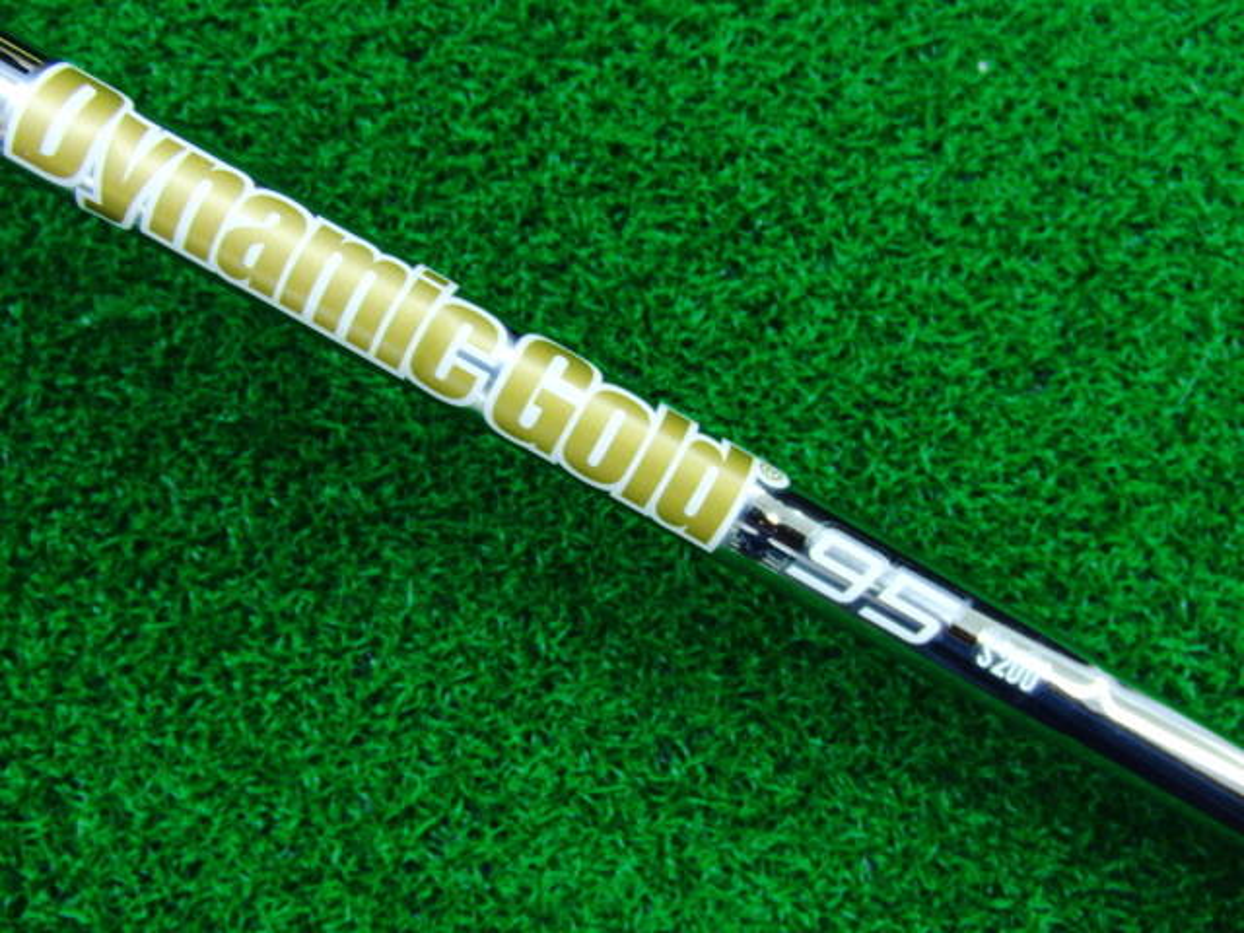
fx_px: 1330
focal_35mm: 37
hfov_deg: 50.1
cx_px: 622
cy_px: 466
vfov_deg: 38.7
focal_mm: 6.42
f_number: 3.6
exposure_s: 1/40
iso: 400
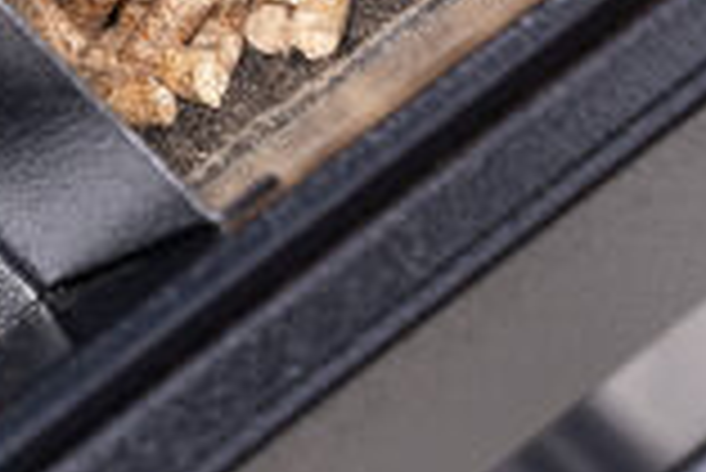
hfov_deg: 8.3
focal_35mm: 238
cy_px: -308
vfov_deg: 5.7
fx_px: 4672
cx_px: -553
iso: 250
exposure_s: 1/100
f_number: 6.3
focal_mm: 64
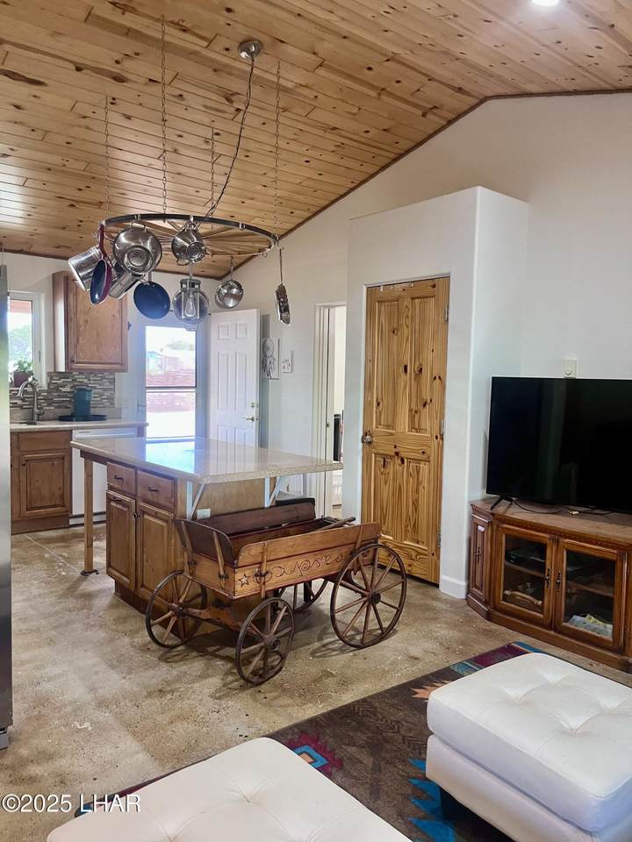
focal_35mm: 26
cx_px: 316
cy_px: 421
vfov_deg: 67.3
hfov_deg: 53.1
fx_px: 633
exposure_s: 1/60
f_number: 1.6
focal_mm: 5.1
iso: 200
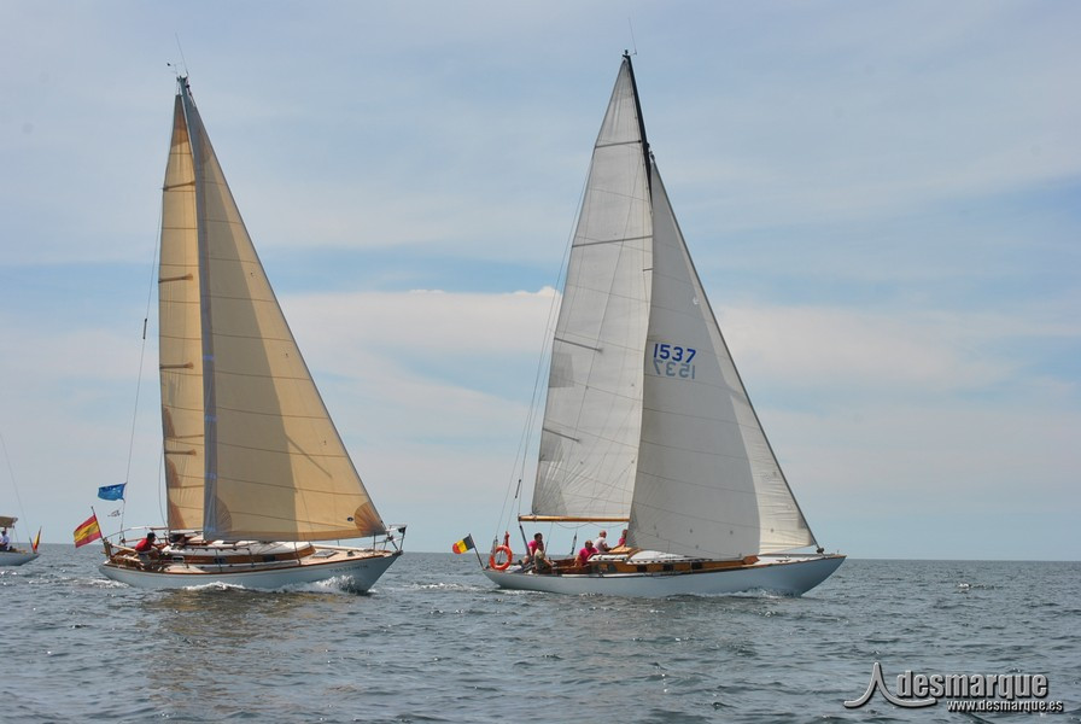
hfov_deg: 24.6
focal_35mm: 82
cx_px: 540
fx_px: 2481
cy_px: 362
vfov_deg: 16.6
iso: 100
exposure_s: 1/320
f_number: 9
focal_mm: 55
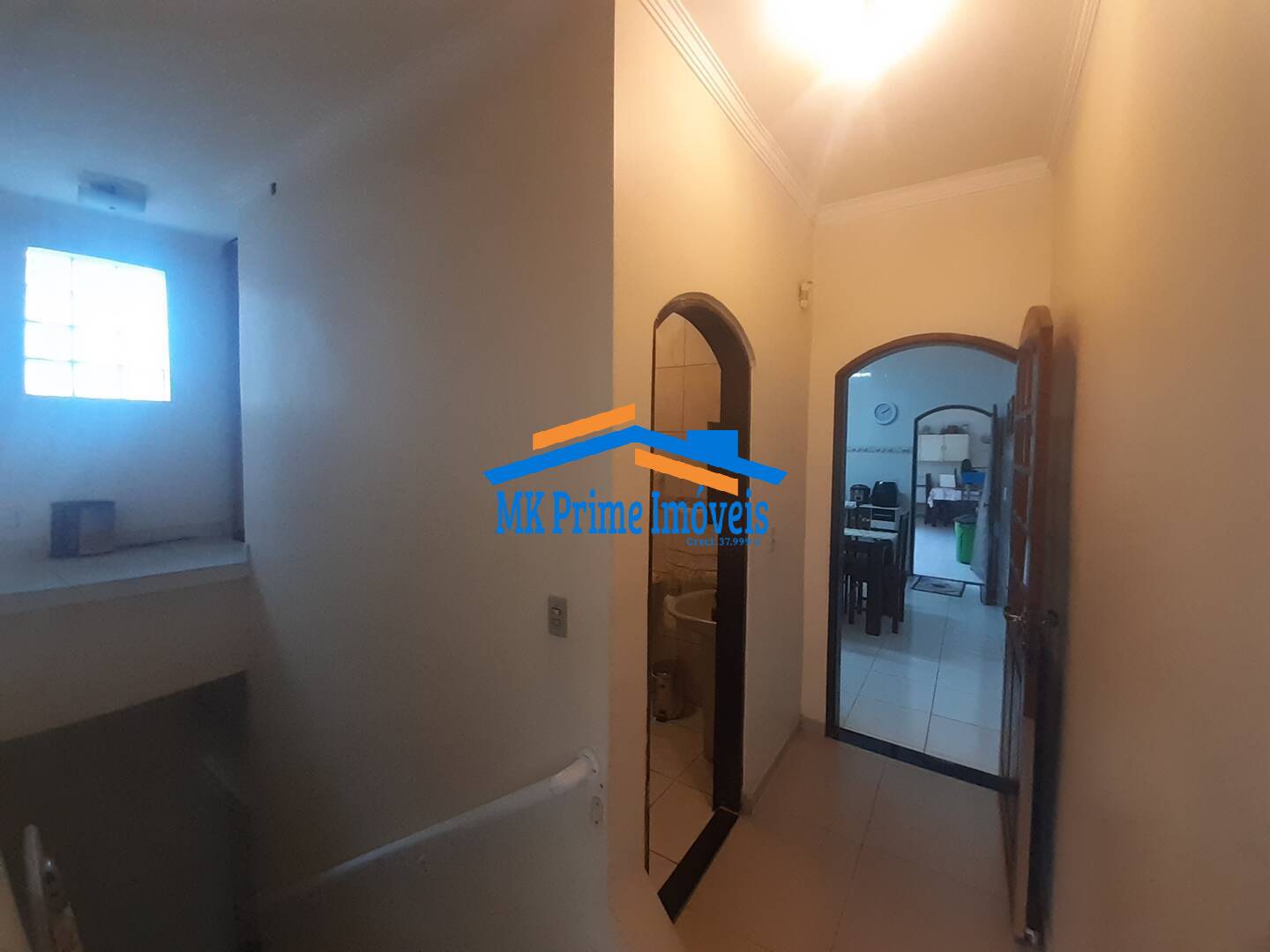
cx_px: 635
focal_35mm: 13
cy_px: 476
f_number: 2.2
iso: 160
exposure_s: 1/30
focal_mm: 1.13
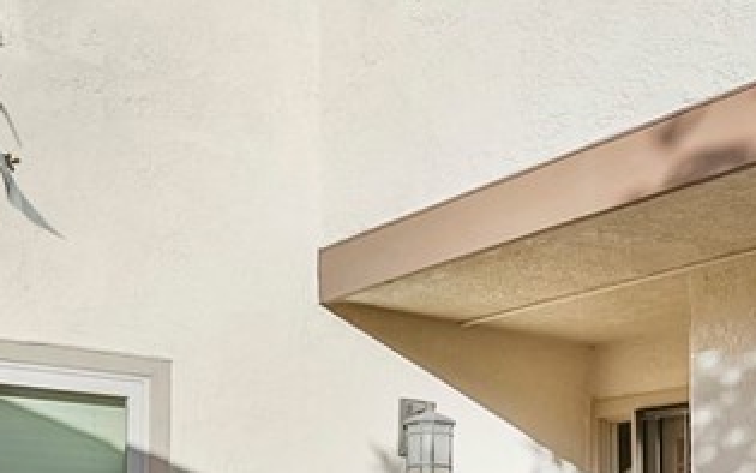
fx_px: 1126
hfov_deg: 36.9
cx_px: 461
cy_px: 468
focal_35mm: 55
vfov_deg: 22.8
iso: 100
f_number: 2.8
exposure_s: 1/800
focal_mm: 11
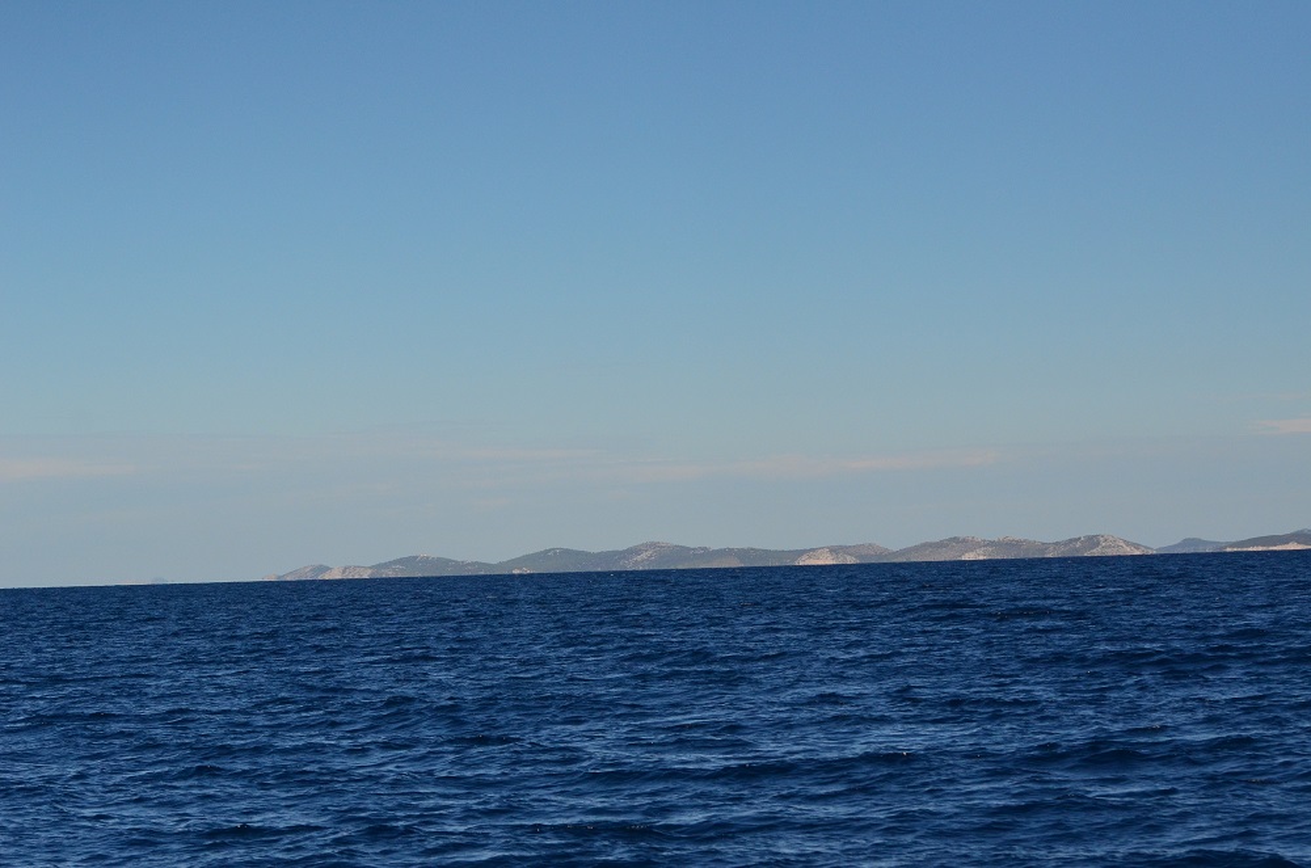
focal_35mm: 105
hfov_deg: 19.5
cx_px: 656
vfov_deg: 13.0
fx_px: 3815
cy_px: 434
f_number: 6.3
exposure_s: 1/8000
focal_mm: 70
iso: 800
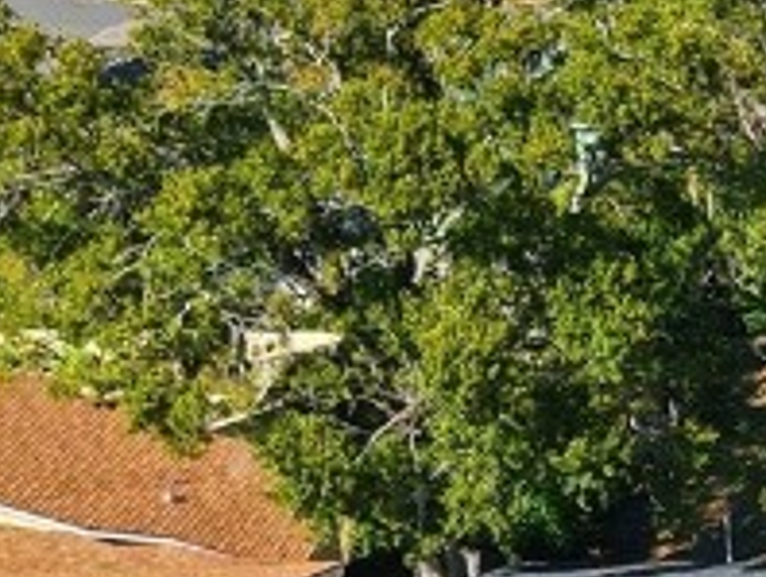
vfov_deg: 11.8
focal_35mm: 124
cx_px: 1192
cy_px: 658
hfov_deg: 14.6
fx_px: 2747
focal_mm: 8.7
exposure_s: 1/80
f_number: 1.8
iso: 120
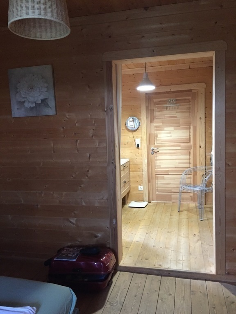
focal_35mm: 29
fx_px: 264
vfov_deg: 61.7
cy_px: 157
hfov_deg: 48.2
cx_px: 118
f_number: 2.2
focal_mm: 4.15
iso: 250
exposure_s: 1/20
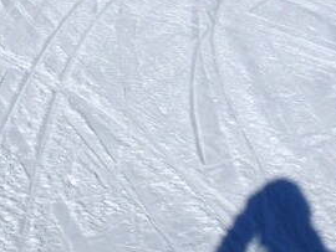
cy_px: -164
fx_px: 884
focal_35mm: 91
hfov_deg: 21.5
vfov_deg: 14.7
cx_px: 136
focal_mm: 4.1
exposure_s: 1/2000
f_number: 4.5
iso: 80
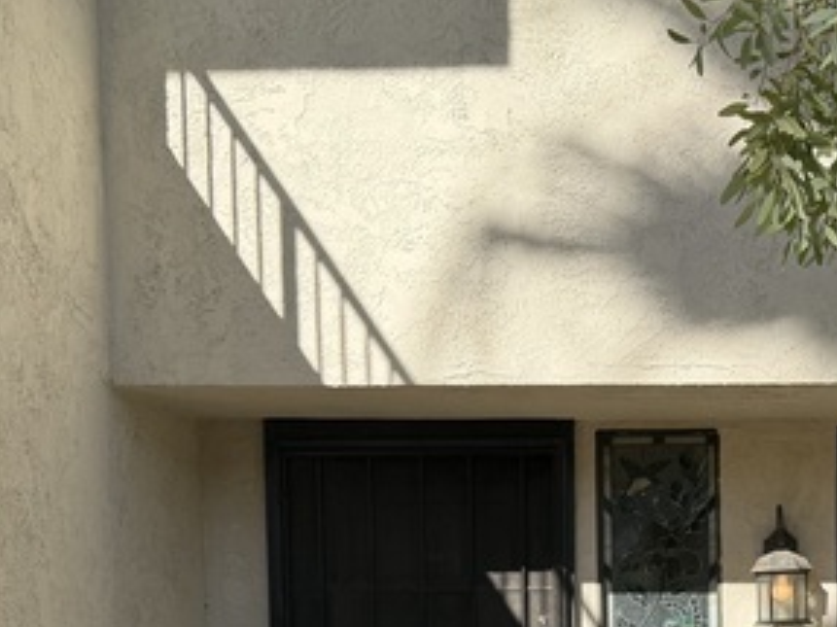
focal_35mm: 67
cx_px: 694
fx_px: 1619
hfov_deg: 28.2
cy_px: 726
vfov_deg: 20.6
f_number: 1.78
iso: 80
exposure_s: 1/2801
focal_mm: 6.76
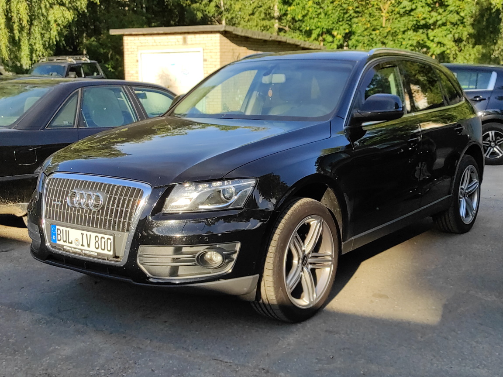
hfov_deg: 69.4
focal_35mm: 25
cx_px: 252
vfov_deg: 54.9
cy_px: 188
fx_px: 363
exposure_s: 1/1078
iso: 100
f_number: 1.89
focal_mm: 5.43
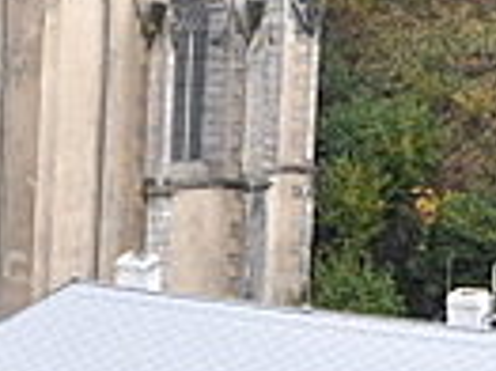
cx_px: -231
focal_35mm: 188
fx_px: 2687
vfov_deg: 7.9
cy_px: 51
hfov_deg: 10.2
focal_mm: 17
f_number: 6.3
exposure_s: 1/200
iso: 320
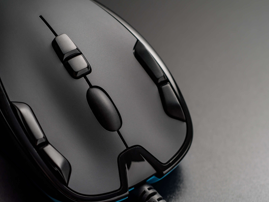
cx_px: 131
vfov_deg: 15.7
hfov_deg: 20.9
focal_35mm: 94
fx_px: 730
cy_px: 100
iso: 100
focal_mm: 85
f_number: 7.6
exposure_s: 1/200
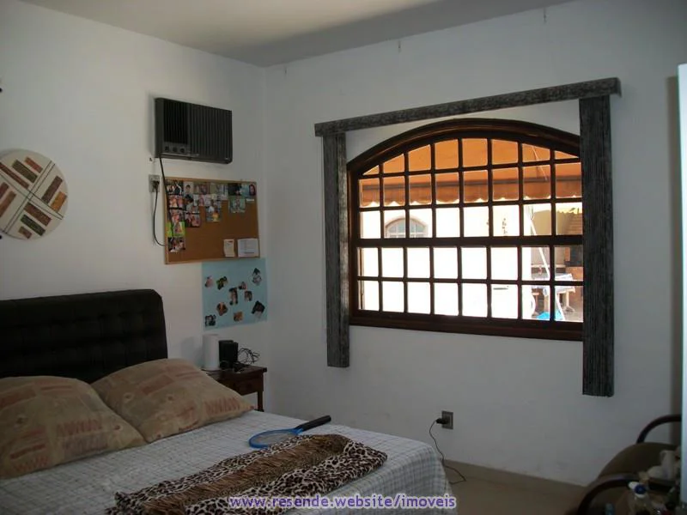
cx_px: 344
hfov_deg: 56.8
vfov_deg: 44.2
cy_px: 258
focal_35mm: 32
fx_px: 635
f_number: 2.9
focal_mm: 5.7
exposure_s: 1/125
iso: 80
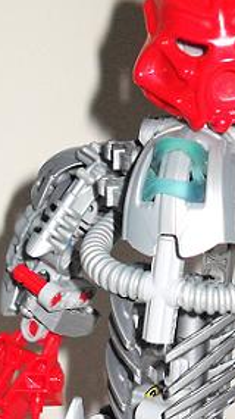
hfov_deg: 12.1
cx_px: 211
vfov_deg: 20.5
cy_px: 470
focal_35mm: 99
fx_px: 1098
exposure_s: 1/45
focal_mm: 6.2
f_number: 8.9
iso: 100
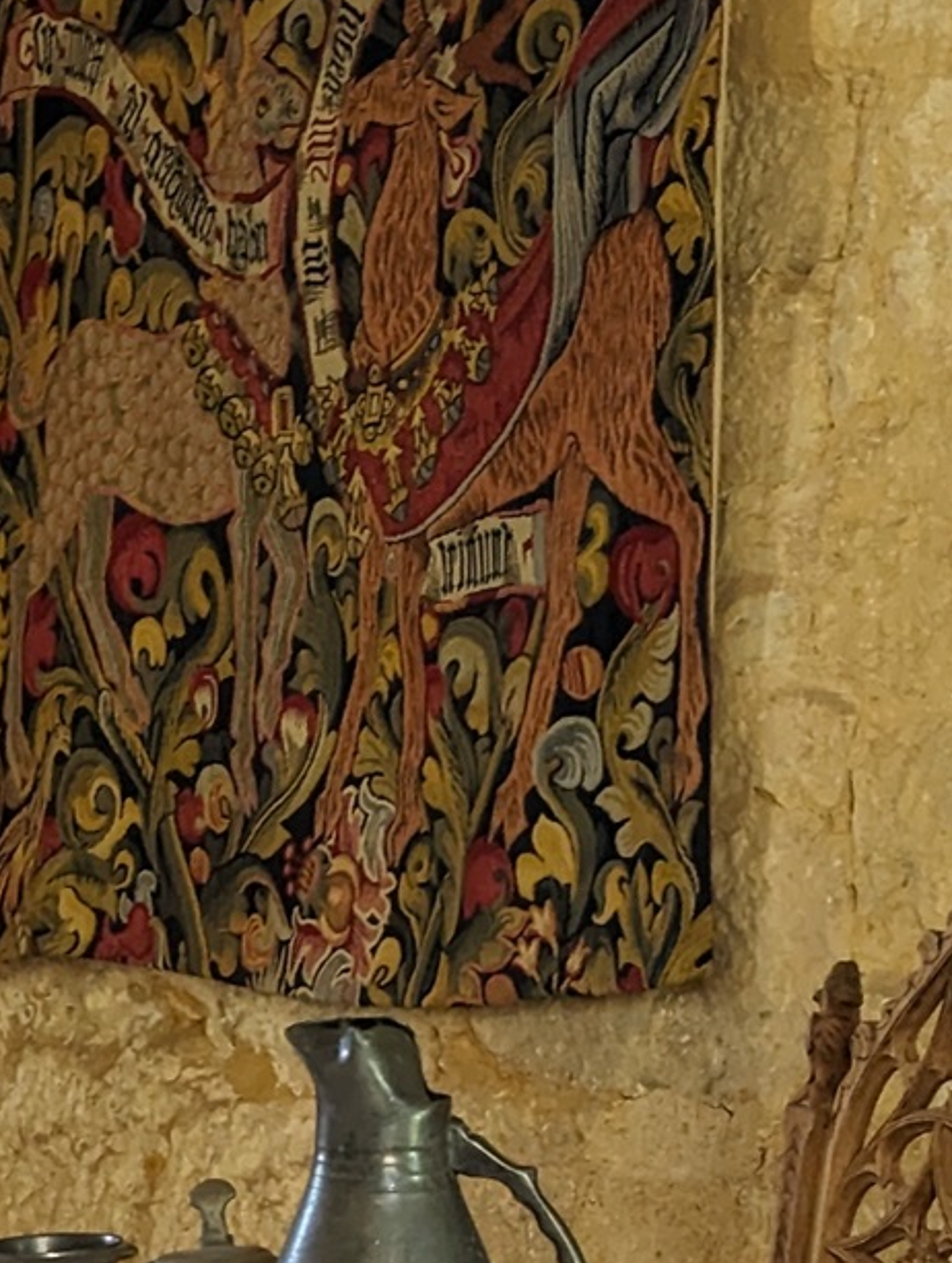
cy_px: 1778
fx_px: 5703
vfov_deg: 12.2
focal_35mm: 156
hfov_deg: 9.3
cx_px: -542
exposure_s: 1/32.4
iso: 182
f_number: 1.85
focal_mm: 6.81
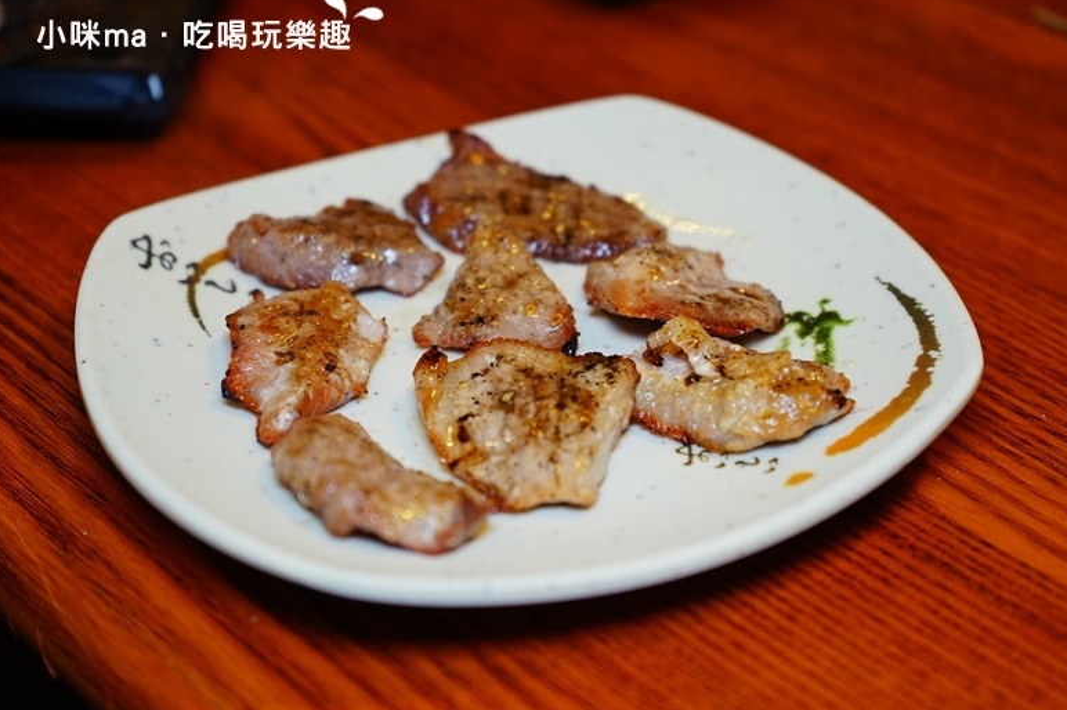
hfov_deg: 35.1
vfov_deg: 23.8
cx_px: 547
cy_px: 350
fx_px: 1689
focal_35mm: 57
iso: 640
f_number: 5
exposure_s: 1/60
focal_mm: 55
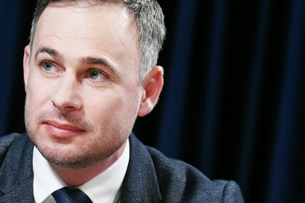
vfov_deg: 4.6
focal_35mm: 299
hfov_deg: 6.9
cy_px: 67
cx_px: 60
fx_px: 2533
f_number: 6.3
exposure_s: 1/125
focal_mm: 180
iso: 2500
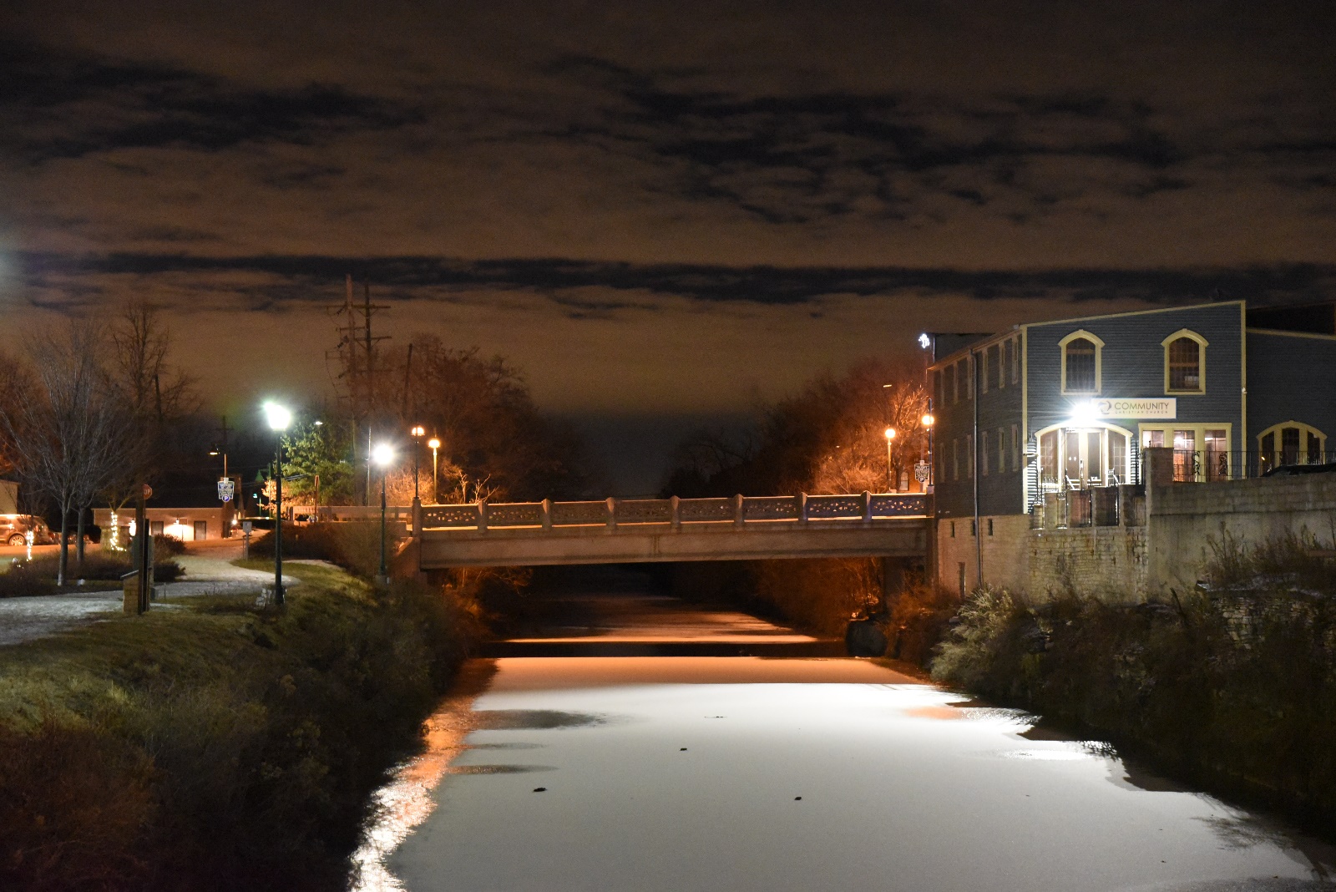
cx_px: 668
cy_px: 446
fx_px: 2599
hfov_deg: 28.8
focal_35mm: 70
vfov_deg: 19.5
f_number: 5
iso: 12800
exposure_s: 1/15
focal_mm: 70
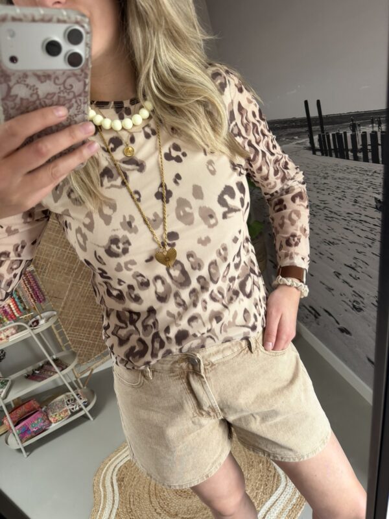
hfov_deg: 56.8
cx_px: 194
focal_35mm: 24
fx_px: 360
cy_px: 260
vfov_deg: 71.6
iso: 200
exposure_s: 1/121
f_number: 1.78
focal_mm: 6.76
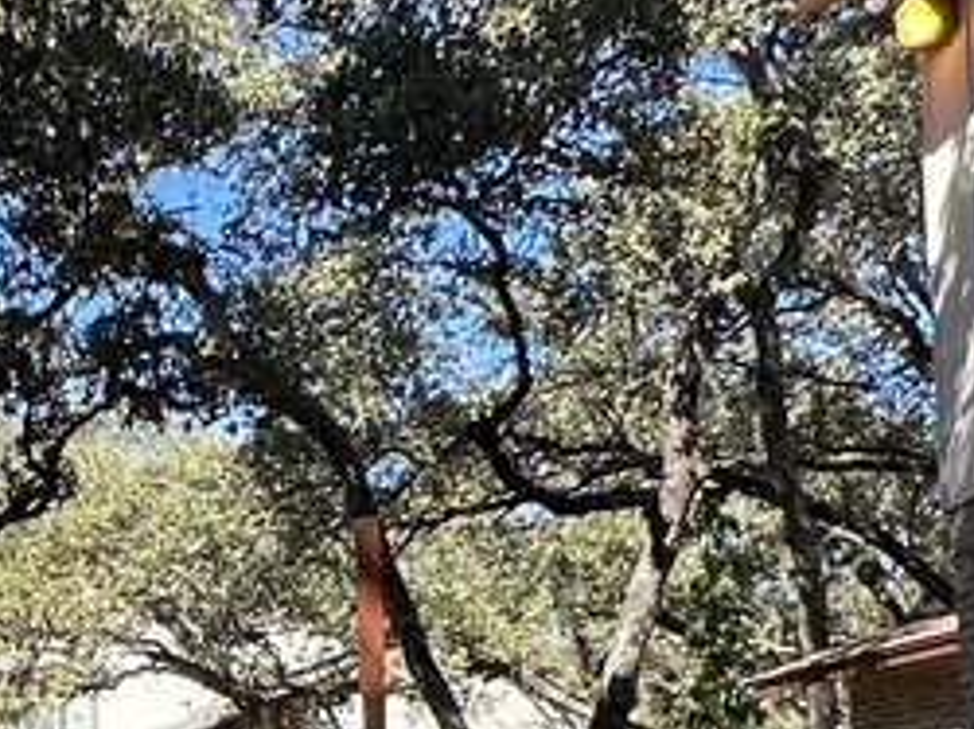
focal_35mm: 75
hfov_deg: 24.6
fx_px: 2108
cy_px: 967
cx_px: -31
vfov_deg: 18.2
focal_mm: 1.57
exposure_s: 1/388
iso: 32
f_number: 1.8
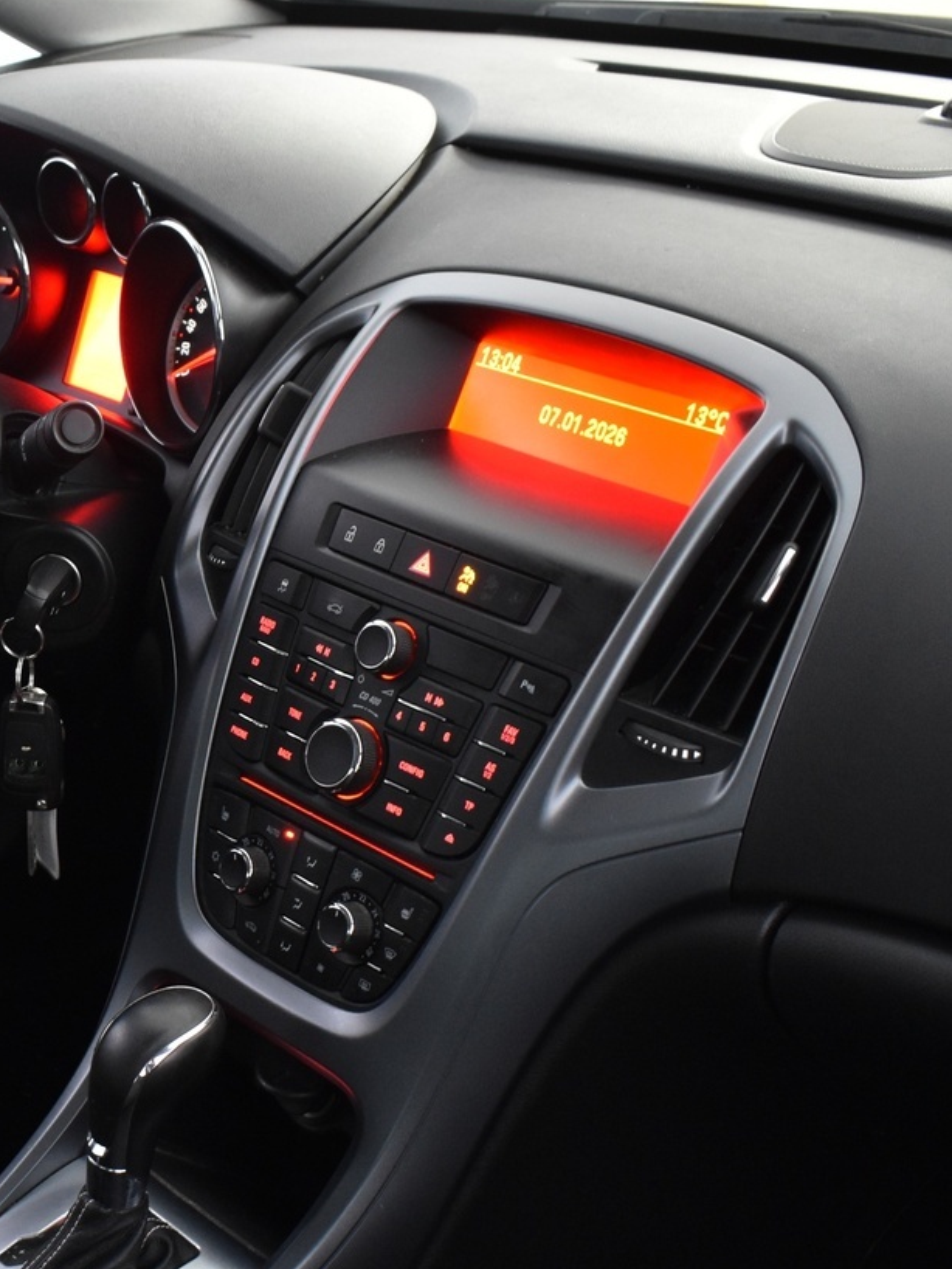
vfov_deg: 32.1
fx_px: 2197
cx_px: -25
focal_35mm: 60
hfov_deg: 23.3
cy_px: 754
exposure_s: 1/8
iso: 1250
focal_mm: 21
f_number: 5
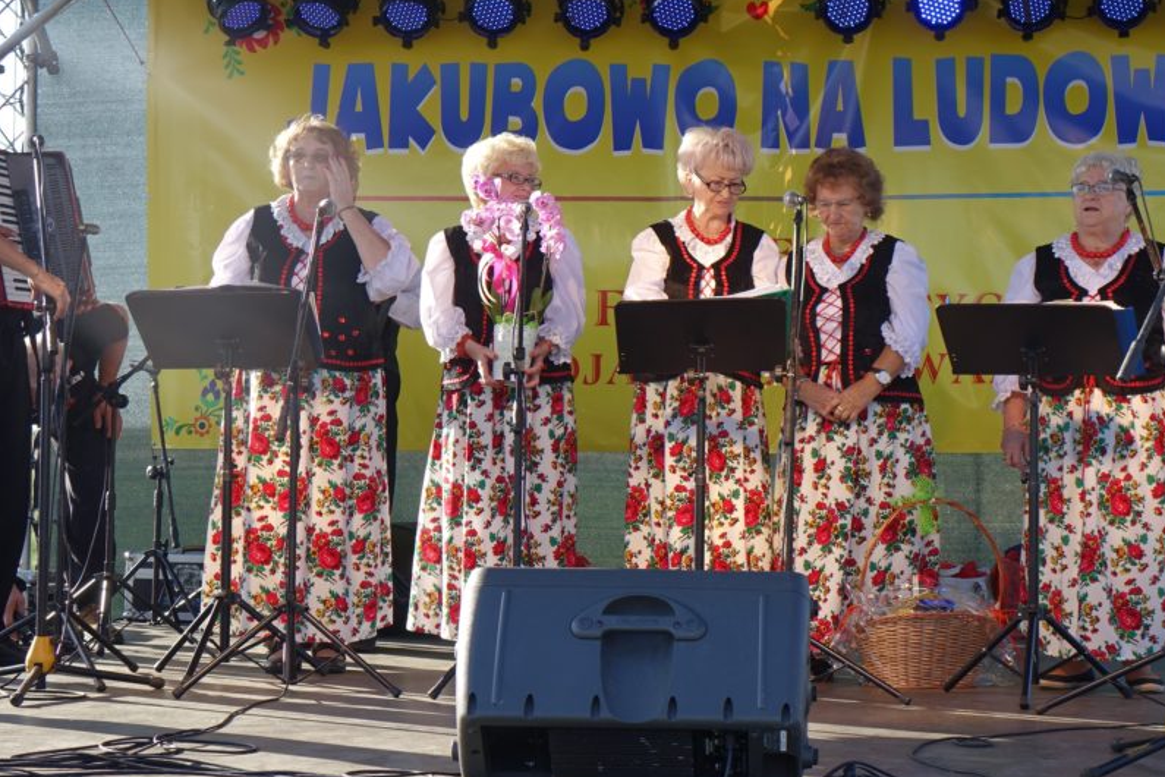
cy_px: 401
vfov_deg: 20.3
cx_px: 692
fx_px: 2168
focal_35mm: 67
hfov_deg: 30.0
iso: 125
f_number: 4
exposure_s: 1/250
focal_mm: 18.98
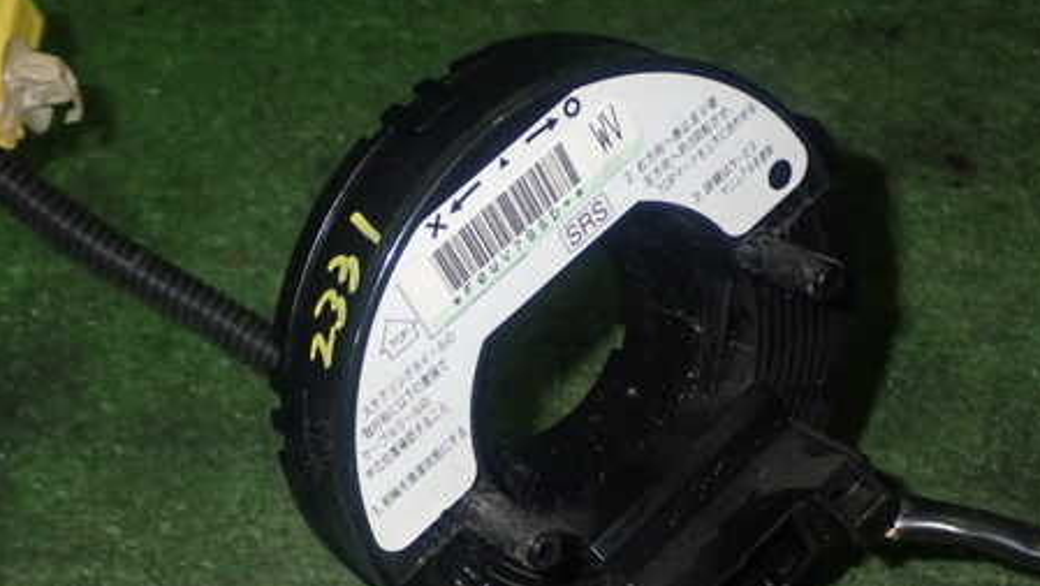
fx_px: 1766
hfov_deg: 32.8
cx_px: 505
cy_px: 438
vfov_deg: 18.7
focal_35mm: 64
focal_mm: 7.84
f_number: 9
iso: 640
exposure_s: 1/40
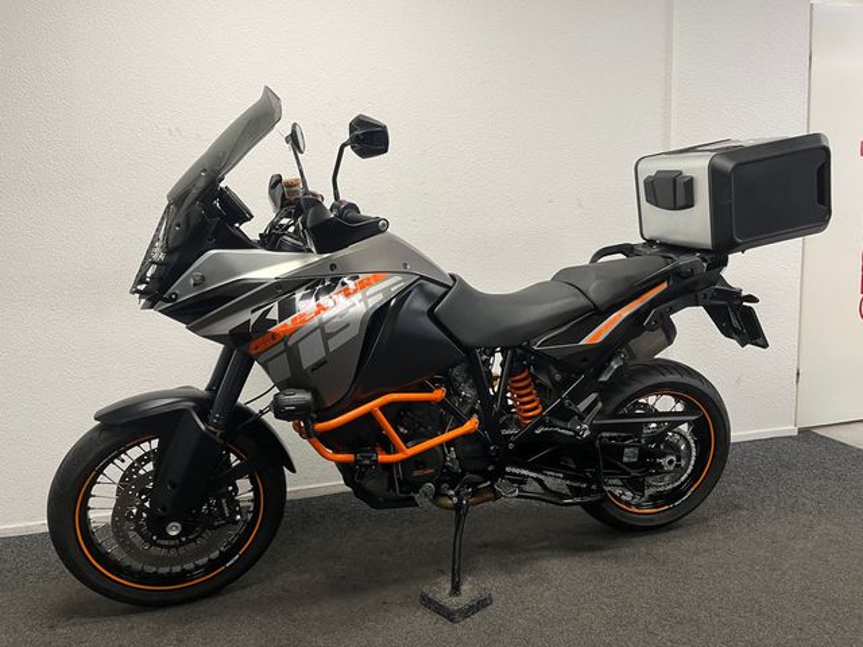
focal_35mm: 26
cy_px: 324
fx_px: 648
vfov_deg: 53.1
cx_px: 432
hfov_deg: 67.3
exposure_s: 1/50
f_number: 1.6
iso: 80
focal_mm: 5.1
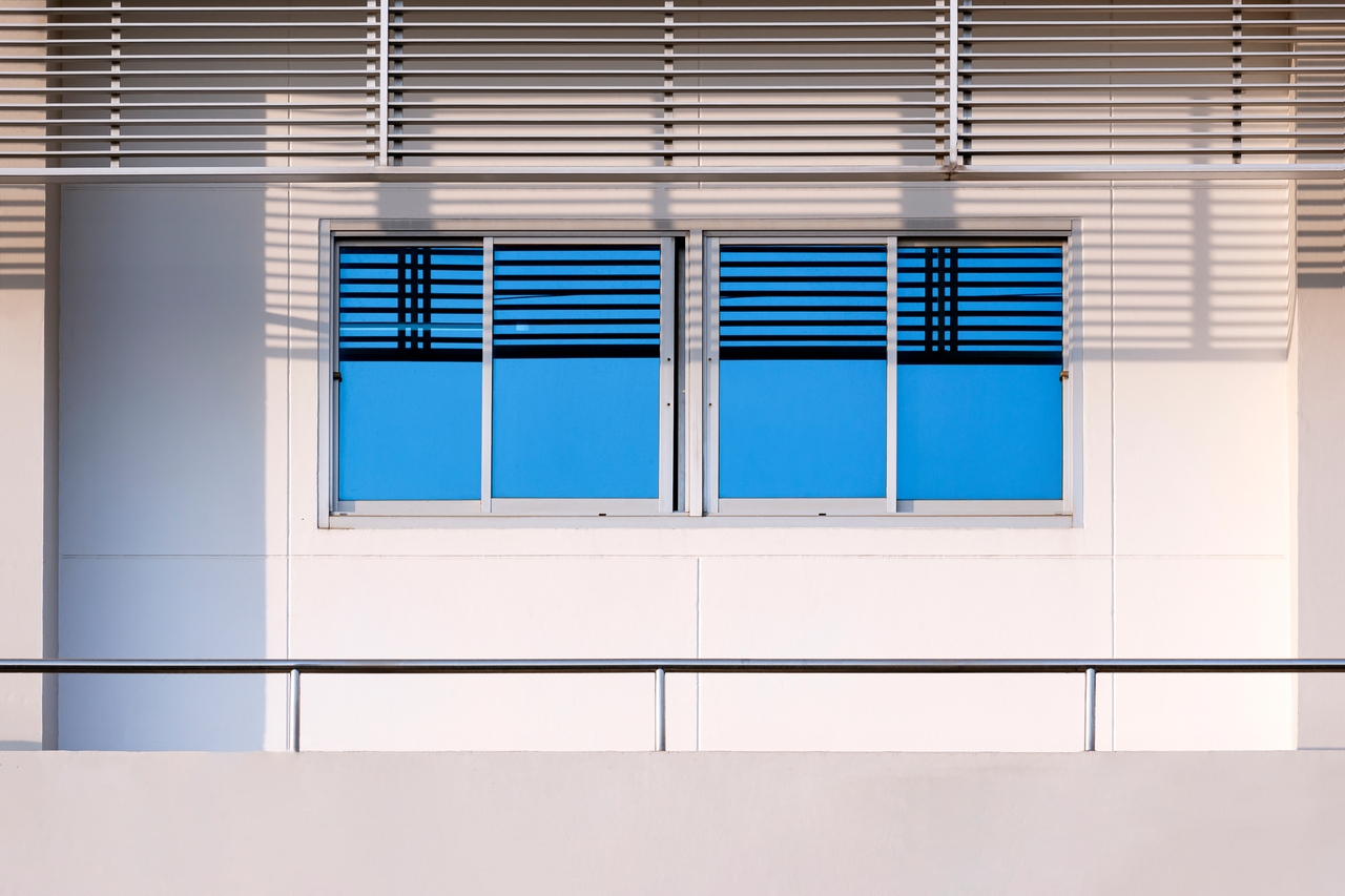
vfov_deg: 7.6
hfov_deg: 11.4
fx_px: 6724
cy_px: 448
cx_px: 672
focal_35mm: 180
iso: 200
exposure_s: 1/200
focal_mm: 120.6
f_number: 7.1
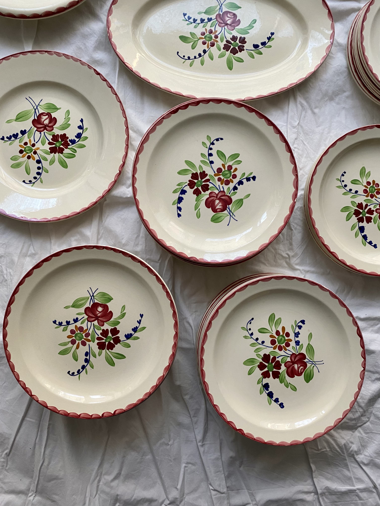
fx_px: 381
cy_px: 253
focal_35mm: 26
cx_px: 190
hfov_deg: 53.1
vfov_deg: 67.3
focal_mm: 4.25
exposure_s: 1/84
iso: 125
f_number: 1.8
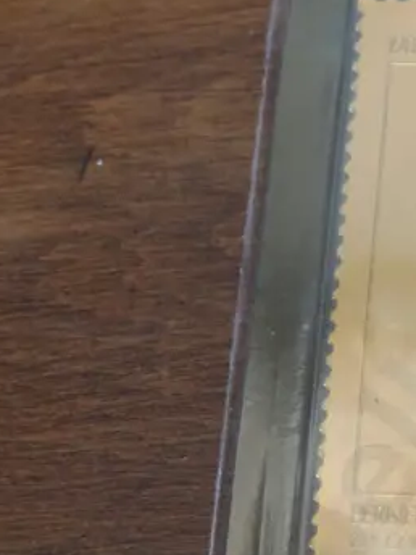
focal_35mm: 119
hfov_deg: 12.0
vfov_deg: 16.5
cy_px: 223
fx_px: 1907
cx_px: 572
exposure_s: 1/60
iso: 640
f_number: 4.5
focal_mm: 20
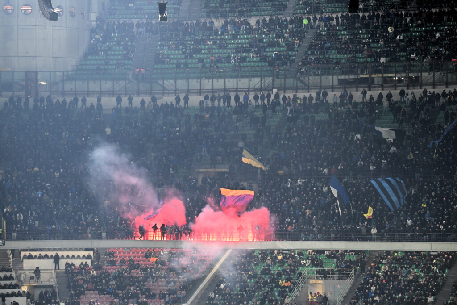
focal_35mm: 140
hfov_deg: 14.7
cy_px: 152
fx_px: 1777
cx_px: 228
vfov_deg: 9.8
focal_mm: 140
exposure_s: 1/160
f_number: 4.5
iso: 1250
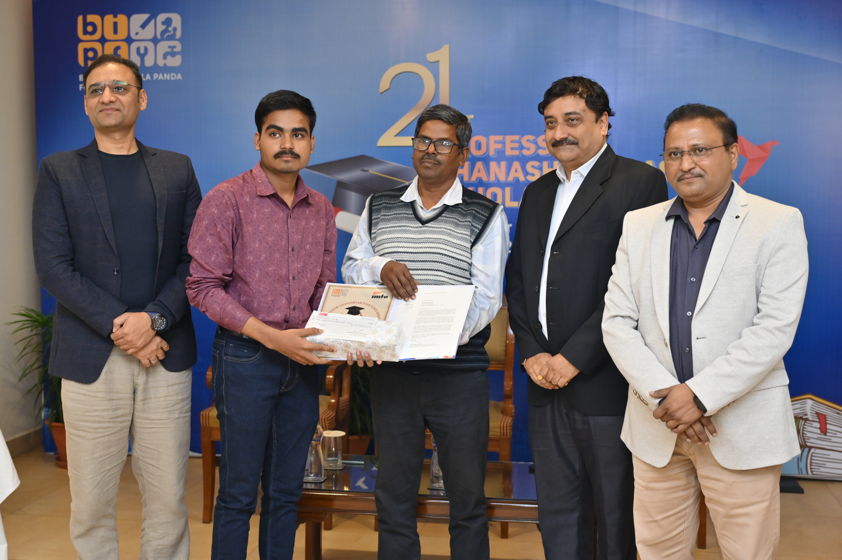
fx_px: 1122
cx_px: 421
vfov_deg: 28.0
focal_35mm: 48
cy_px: 280
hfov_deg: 41.1
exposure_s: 1/250
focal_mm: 48
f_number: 4
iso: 1250
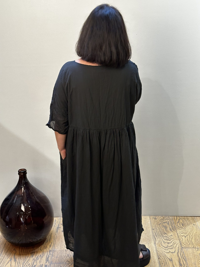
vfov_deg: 39.7
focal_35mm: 48
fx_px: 370
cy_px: 134
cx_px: 100
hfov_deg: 30.3
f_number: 1.78
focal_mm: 6.86
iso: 250
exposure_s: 1/50
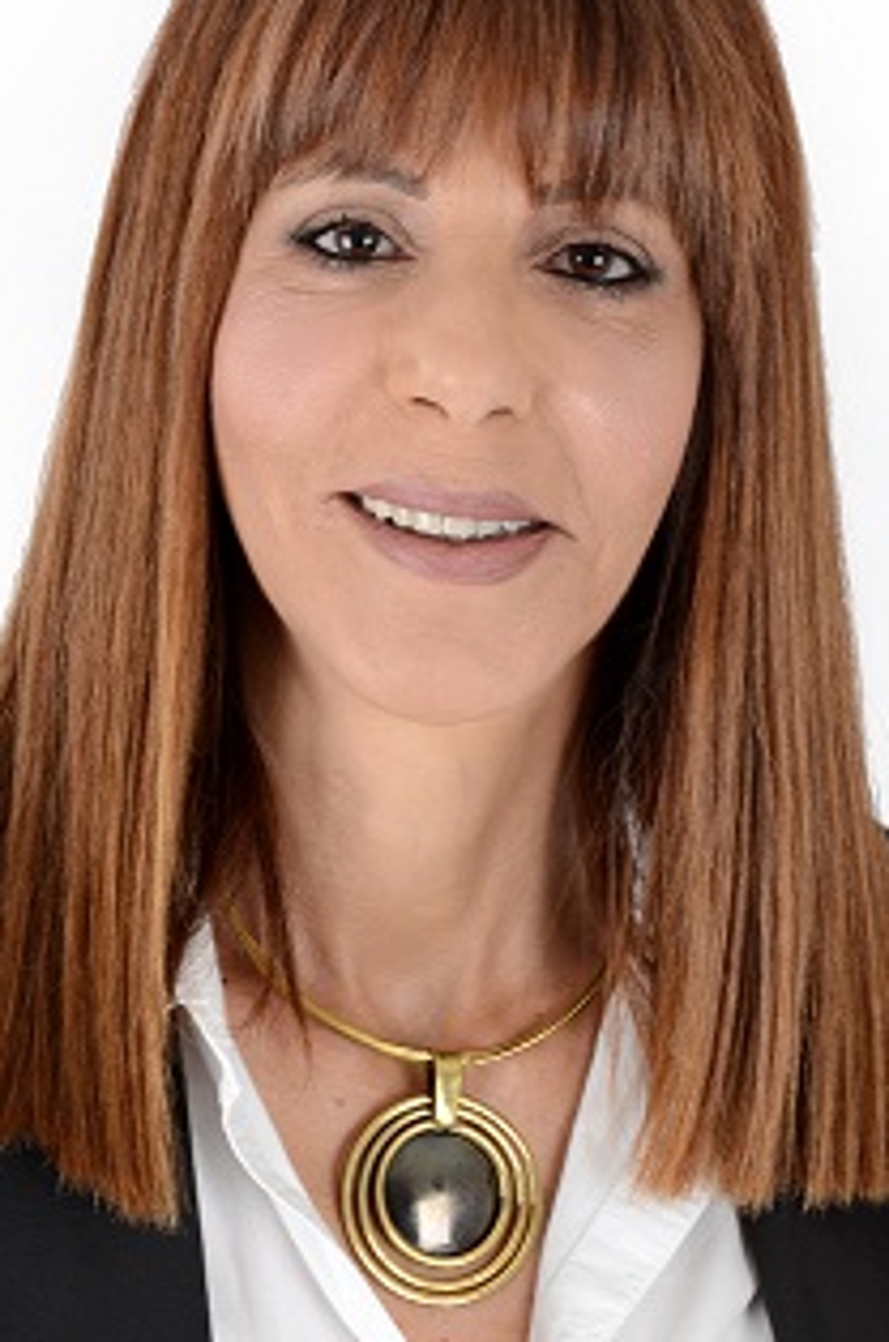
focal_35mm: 165
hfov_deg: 8.3
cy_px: 763
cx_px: 434
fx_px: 6139
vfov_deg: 12.5
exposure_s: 1/10
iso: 100
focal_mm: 70
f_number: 10
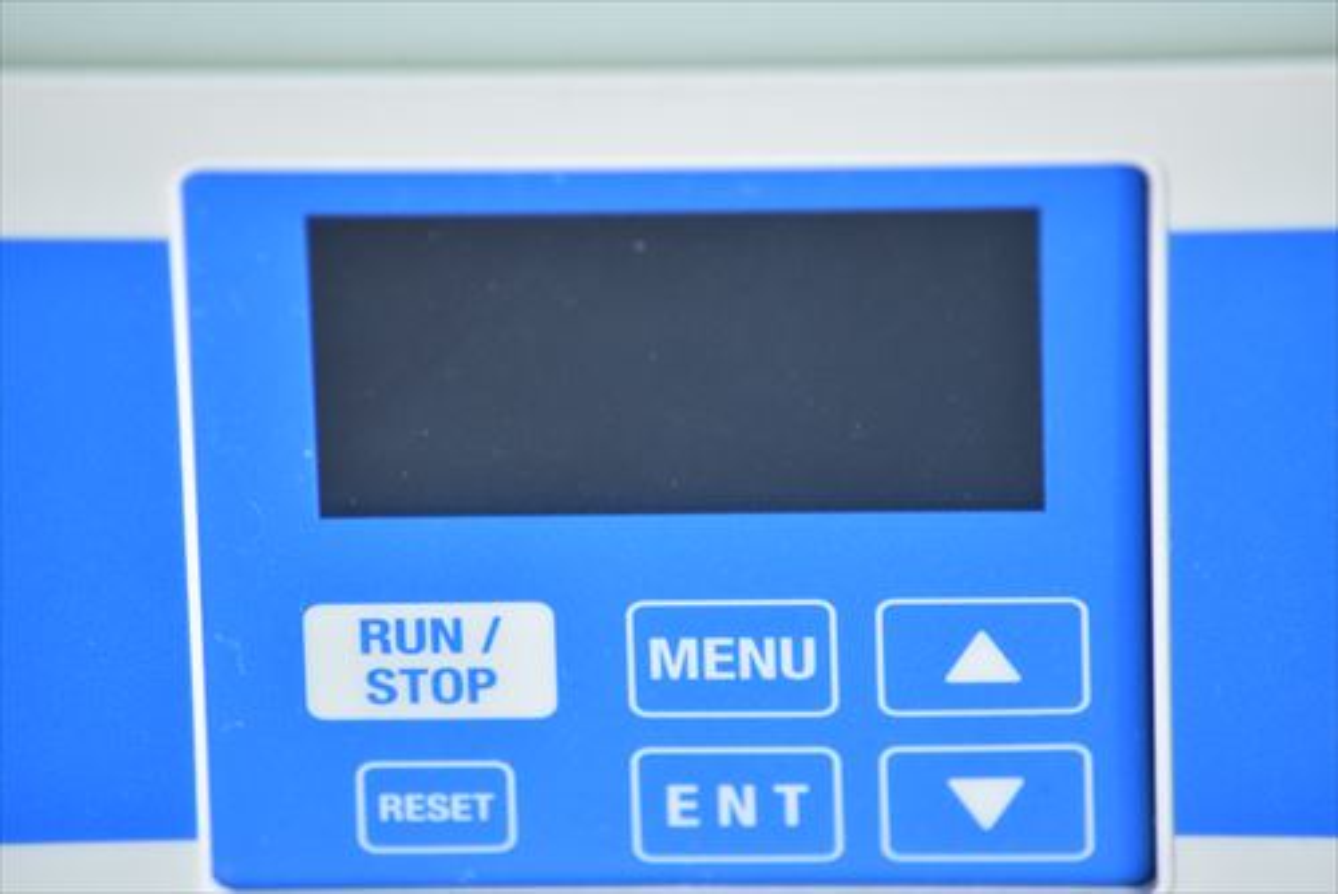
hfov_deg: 5.3
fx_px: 14503
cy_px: 447
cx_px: 669
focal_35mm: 390
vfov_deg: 3.5
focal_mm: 260
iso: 1250
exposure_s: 1/320
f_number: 6.3
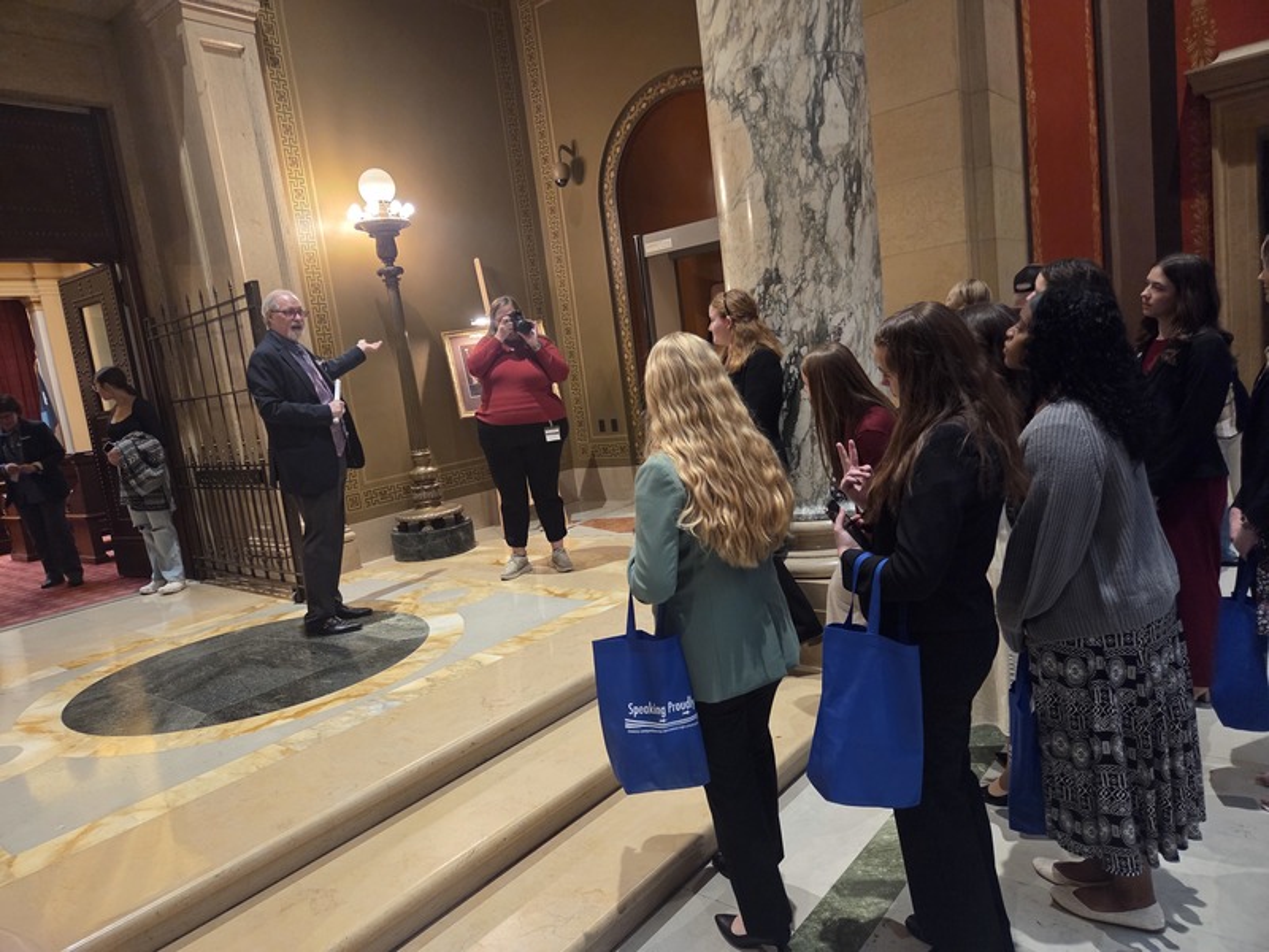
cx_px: 634
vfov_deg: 58.9
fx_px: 843
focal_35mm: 23
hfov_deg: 73.9
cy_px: 476
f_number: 1.8
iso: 1250
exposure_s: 1/120
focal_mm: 5.4
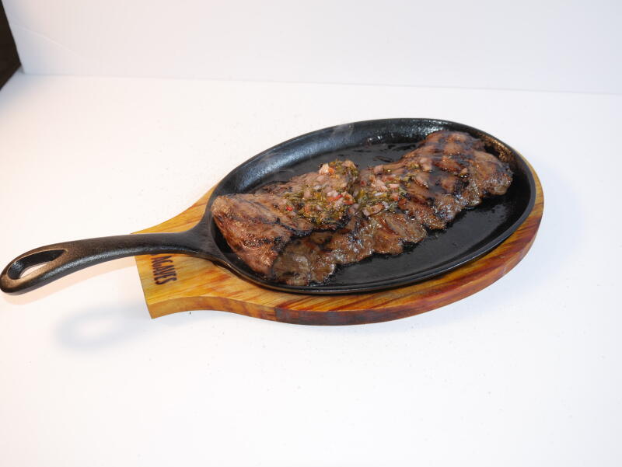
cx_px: 311
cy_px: 234
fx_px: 647
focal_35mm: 36
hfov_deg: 51.3
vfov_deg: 39.7
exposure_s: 1/160
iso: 200
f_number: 3.5
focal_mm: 18
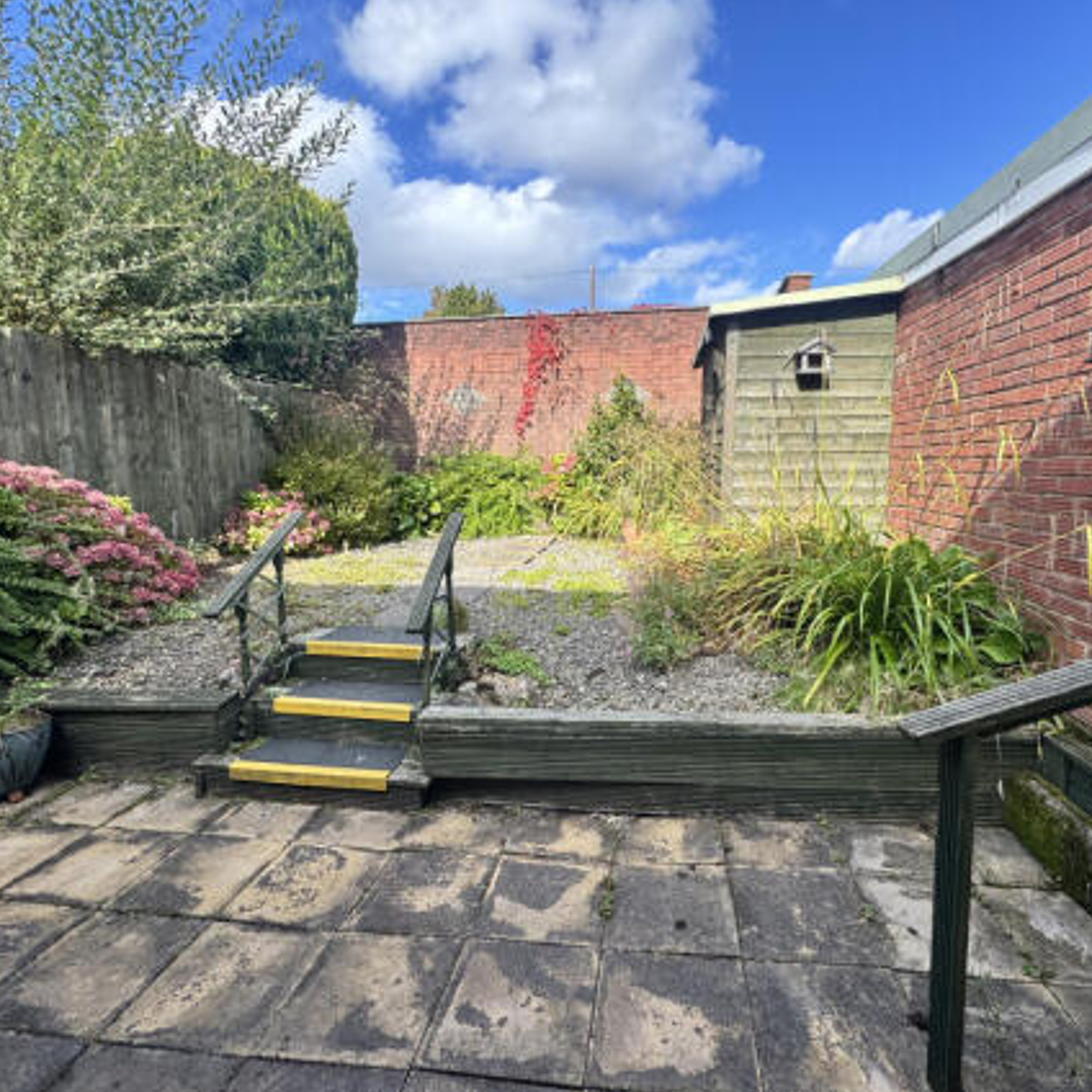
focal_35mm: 17
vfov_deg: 84.0
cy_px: 540
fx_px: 607
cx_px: 599
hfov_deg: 83.7
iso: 40
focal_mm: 2.22
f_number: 2.2
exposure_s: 1/625
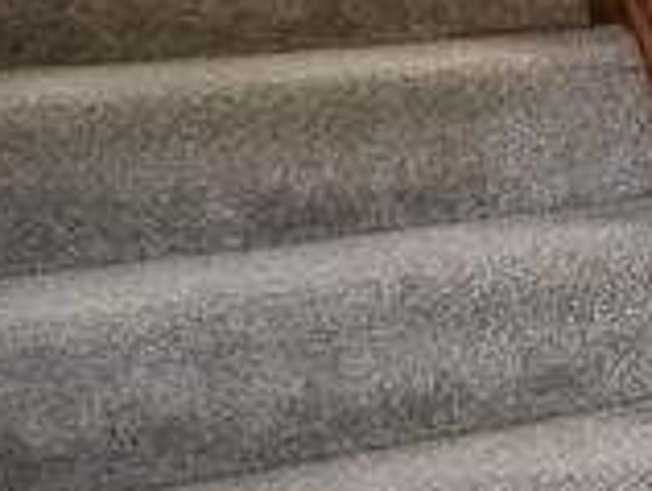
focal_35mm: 84
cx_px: 1461
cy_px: 256
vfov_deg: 17.6
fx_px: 1585
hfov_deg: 15.6
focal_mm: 2.2
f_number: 2.2
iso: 320
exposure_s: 1/50
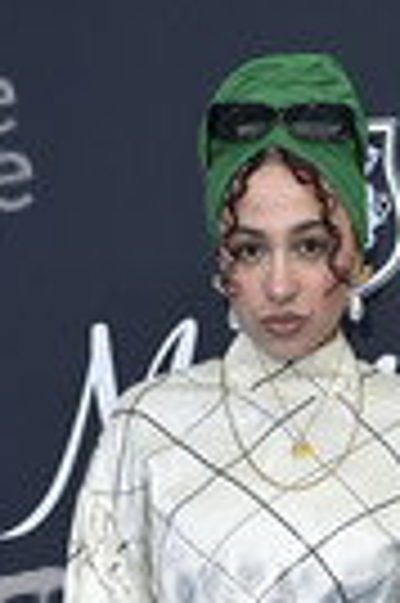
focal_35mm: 131
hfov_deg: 10.4
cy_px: 860
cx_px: 292
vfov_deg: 14.7
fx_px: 2189
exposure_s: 1/250
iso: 500
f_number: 5.6
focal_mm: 44
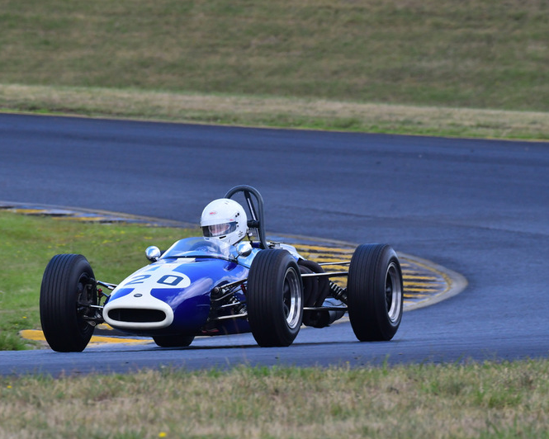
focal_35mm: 661
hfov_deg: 2.9
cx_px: 222
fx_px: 10740
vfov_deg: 2.3
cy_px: 220
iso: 1000
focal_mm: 390
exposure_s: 1/640
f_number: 11
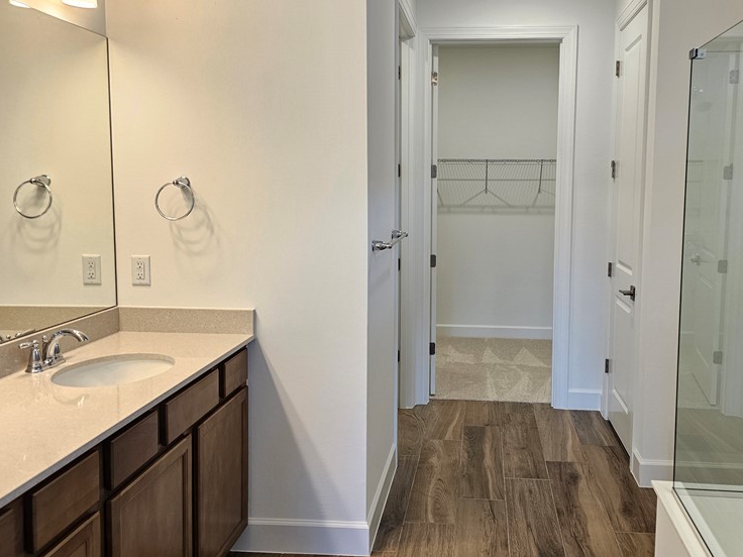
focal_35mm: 32
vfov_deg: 44.1
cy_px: 243
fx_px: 687
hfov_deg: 56.5
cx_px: 434
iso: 125
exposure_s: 1/120
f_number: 1.7
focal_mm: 6.3
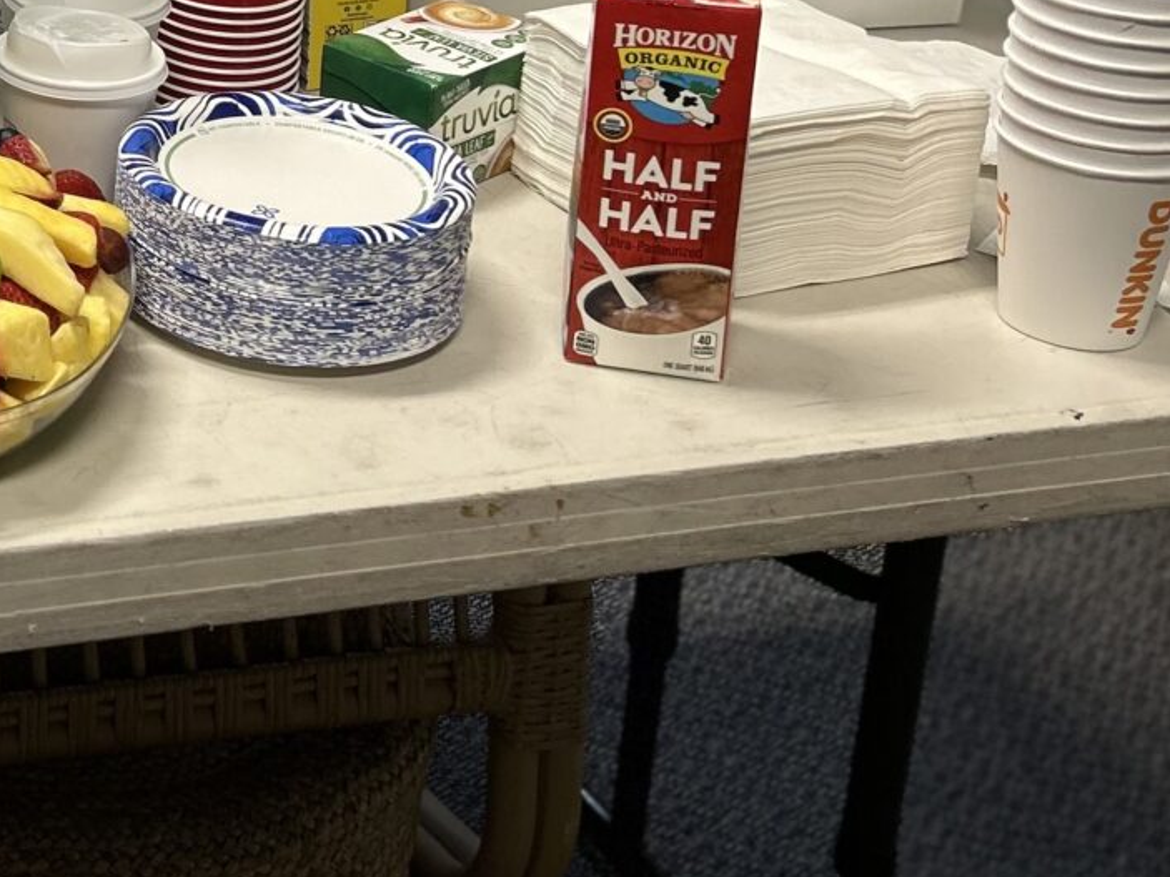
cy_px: -178
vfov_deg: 19.5
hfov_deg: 24.2
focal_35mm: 71
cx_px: -335
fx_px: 2399
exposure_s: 1/60
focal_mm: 5.7
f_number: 1.5
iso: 80
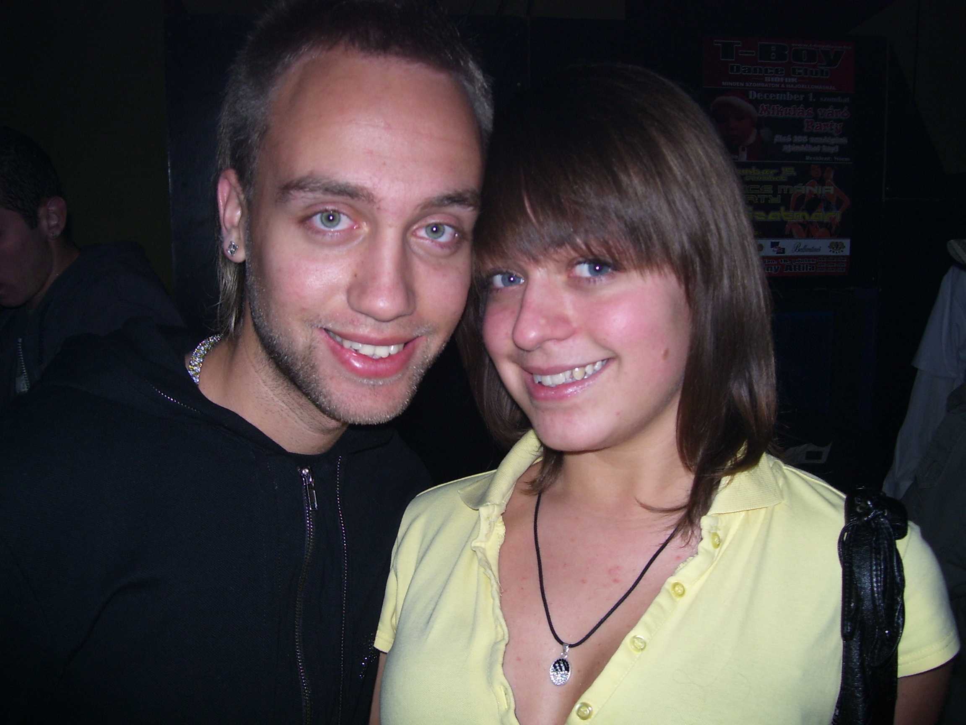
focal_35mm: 36
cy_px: 362
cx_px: 483
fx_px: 1005
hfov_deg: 51.4
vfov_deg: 39.7
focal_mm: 6
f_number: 2.7
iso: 80
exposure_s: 1/60
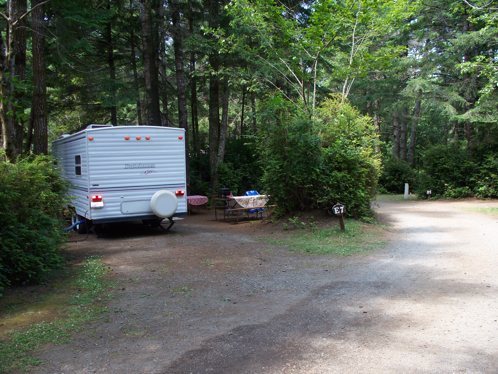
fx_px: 518
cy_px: 187
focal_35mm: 36
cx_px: 249
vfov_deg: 39.7
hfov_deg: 51.4
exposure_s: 1/60
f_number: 2.8
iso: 64
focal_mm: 7.54
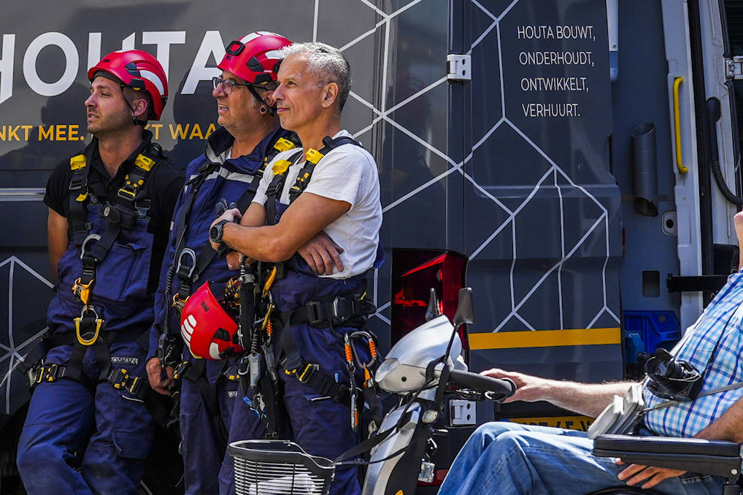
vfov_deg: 6.3
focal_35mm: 217
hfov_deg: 9.5
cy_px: 397
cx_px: 474
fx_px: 4477
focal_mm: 115
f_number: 5
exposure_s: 1/250
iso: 100
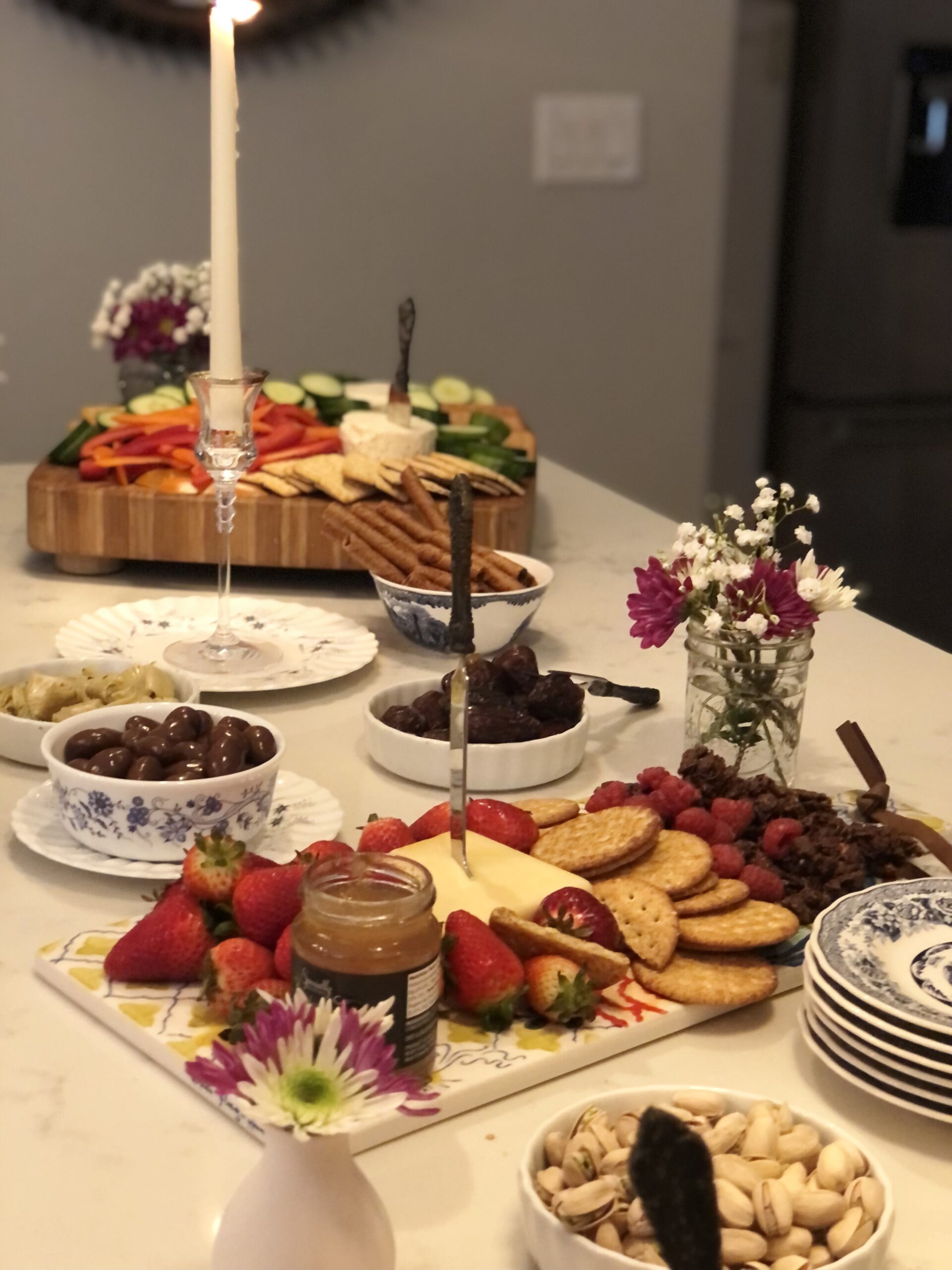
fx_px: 2090
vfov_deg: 33.8
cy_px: 635
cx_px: 476
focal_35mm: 57
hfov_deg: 25.7
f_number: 2.8
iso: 400
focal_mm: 6.6
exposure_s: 1/30
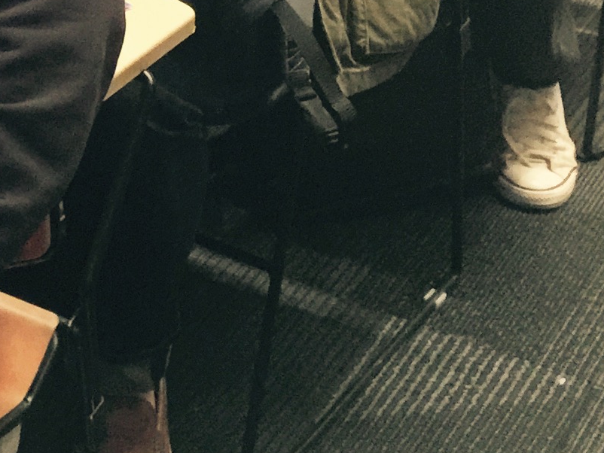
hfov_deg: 15.1
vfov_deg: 11.6
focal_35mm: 118
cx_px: -371
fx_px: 2060
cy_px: -363
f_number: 2.2
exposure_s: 1/10
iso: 125
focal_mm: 4.15
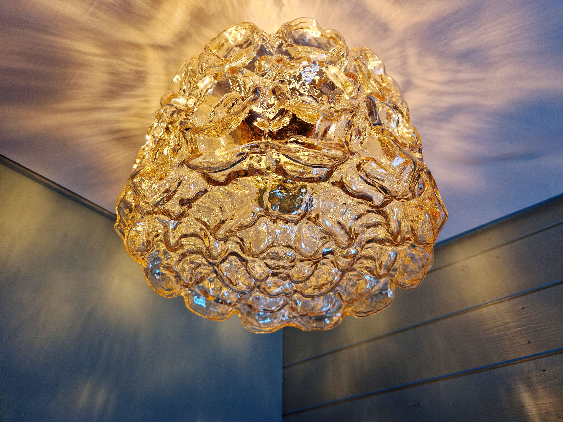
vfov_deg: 58.9
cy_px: 211
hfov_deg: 73.9
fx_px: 374
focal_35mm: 23
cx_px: 282
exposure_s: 1/100
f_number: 1.8
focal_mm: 5.4
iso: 50
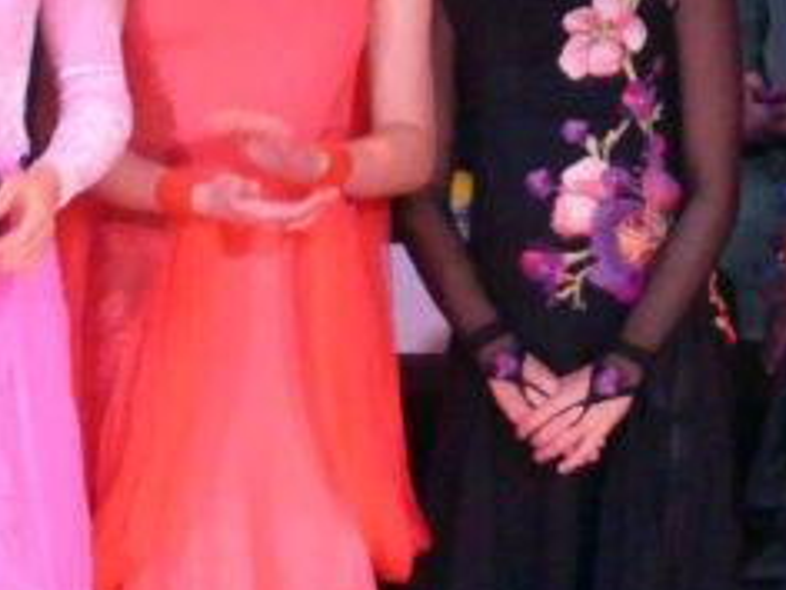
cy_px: -265
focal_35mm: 701
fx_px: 15917
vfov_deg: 2.1
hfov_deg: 2.8
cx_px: 573
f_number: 2.8
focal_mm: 39.8
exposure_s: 1/100
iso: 1600
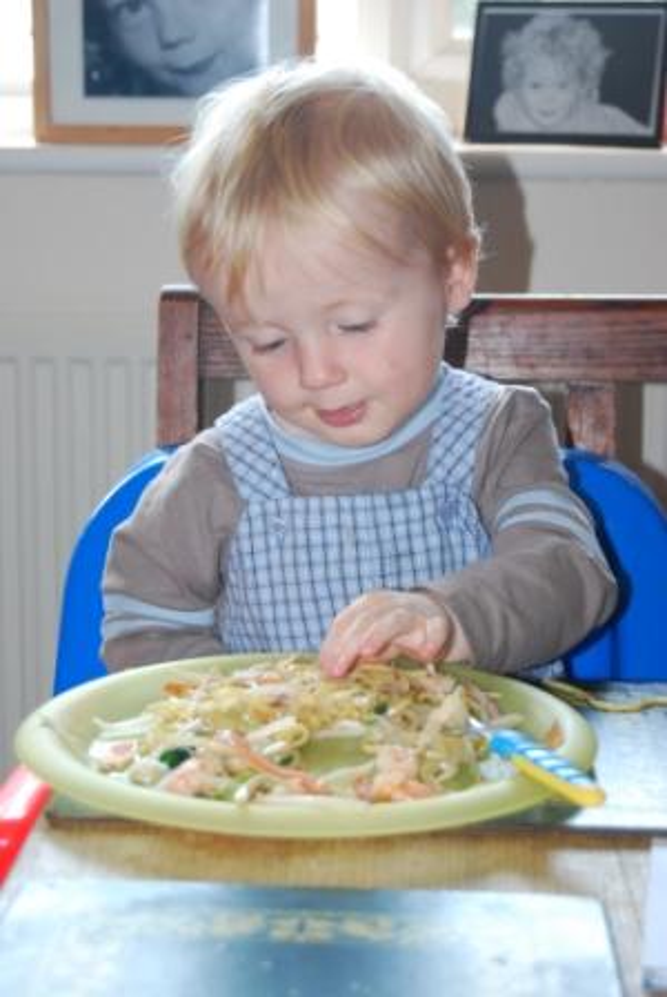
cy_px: 498
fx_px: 1995
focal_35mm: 72
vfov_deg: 28.0
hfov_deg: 19.0
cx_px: 334
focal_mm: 48
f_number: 5.6
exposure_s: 1/20
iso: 800
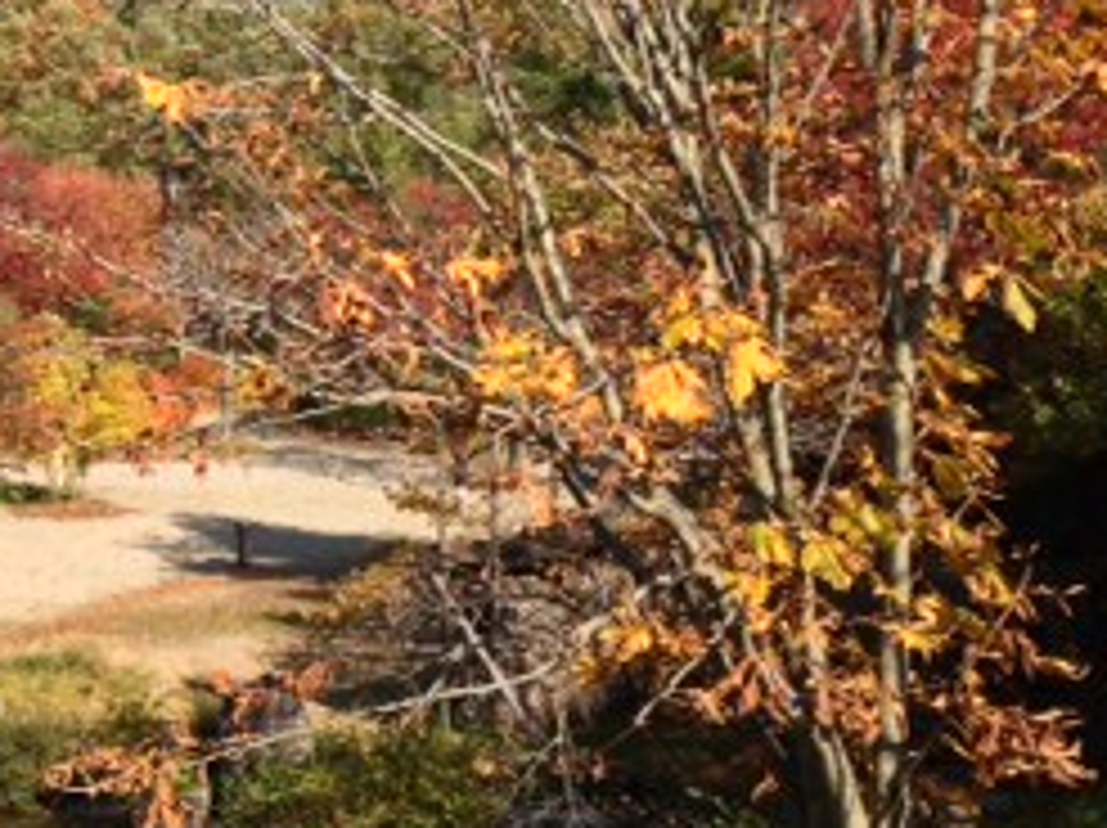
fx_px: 2748
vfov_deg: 17.1
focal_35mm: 86
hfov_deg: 22.3
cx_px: 148
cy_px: 310
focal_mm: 4.13
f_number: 2.4
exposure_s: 1/968
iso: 50
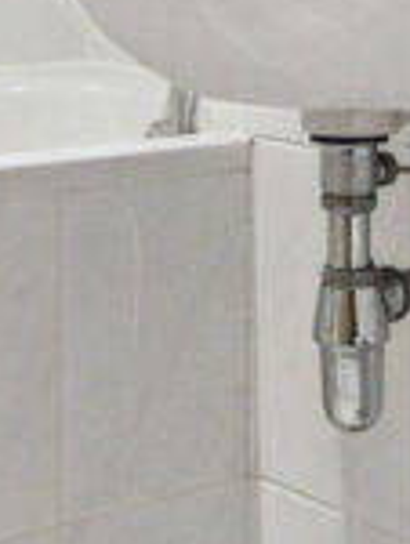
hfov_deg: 13.7
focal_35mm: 108
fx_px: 1705
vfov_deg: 17.4
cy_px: -92
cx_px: 254
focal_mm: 11
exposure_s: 1/100
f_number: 4
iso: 1250
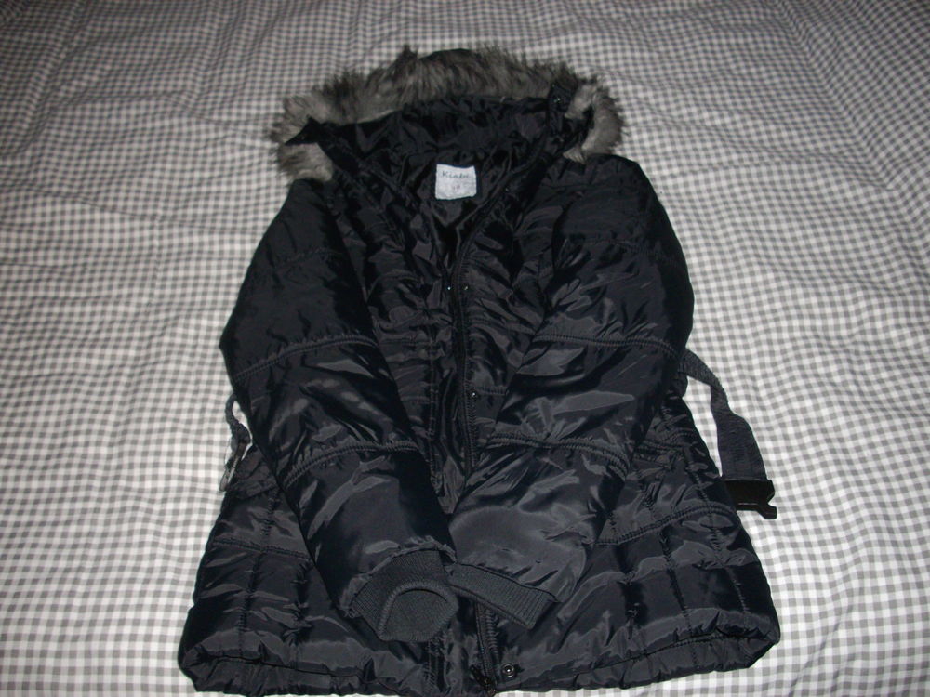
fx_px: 994
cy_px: 348
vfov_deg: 38.7
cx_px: 465
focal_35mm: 37
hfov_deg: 50.1
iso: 160
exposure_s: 1/50
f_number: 2.8
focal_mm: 6.2
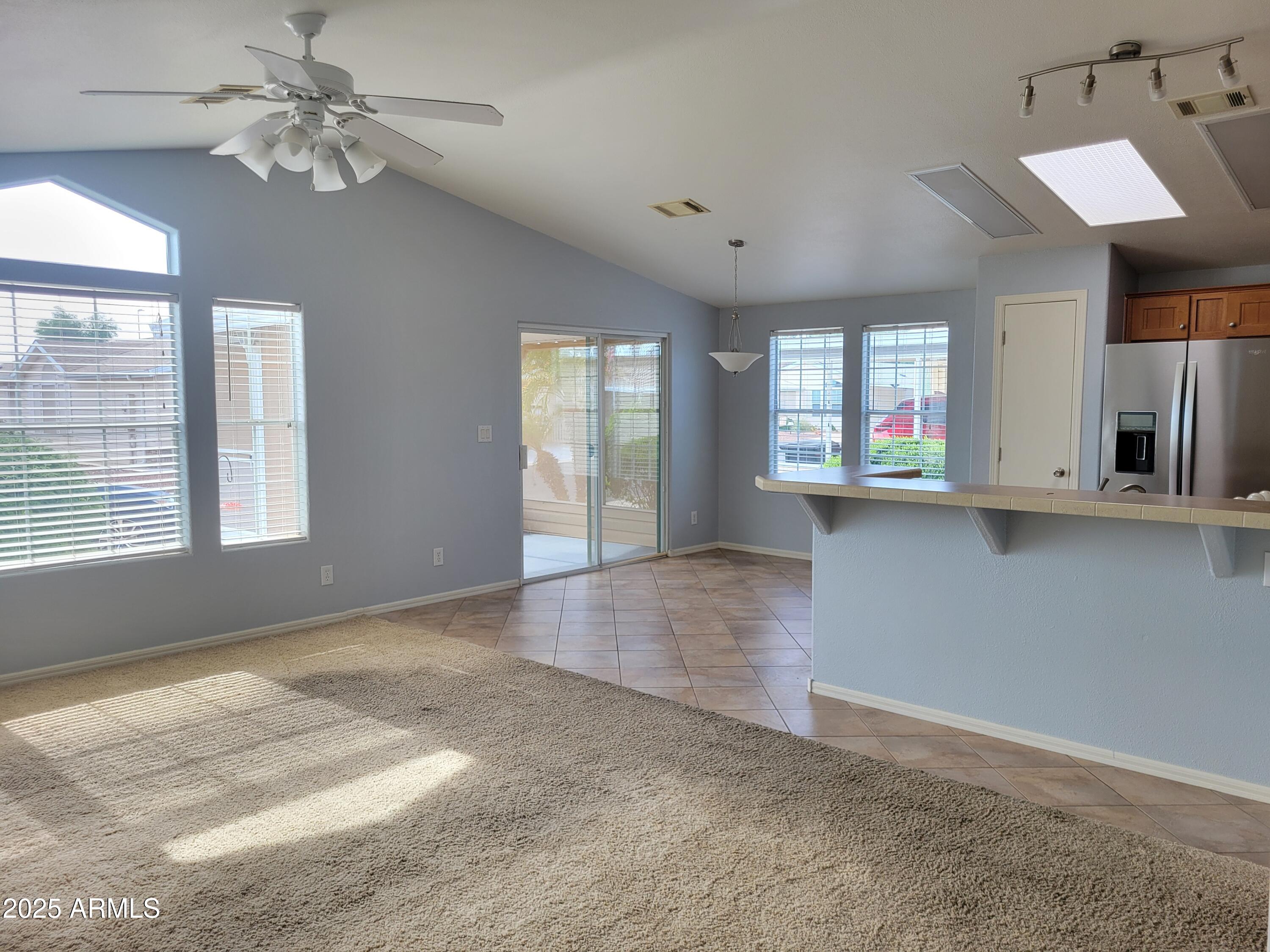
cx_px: 635
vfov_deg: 53.1
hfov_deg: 67.3
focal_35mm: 26
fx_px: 954
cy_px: 476
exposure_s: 1/120
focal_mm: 5.4
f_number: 1.8
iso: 50
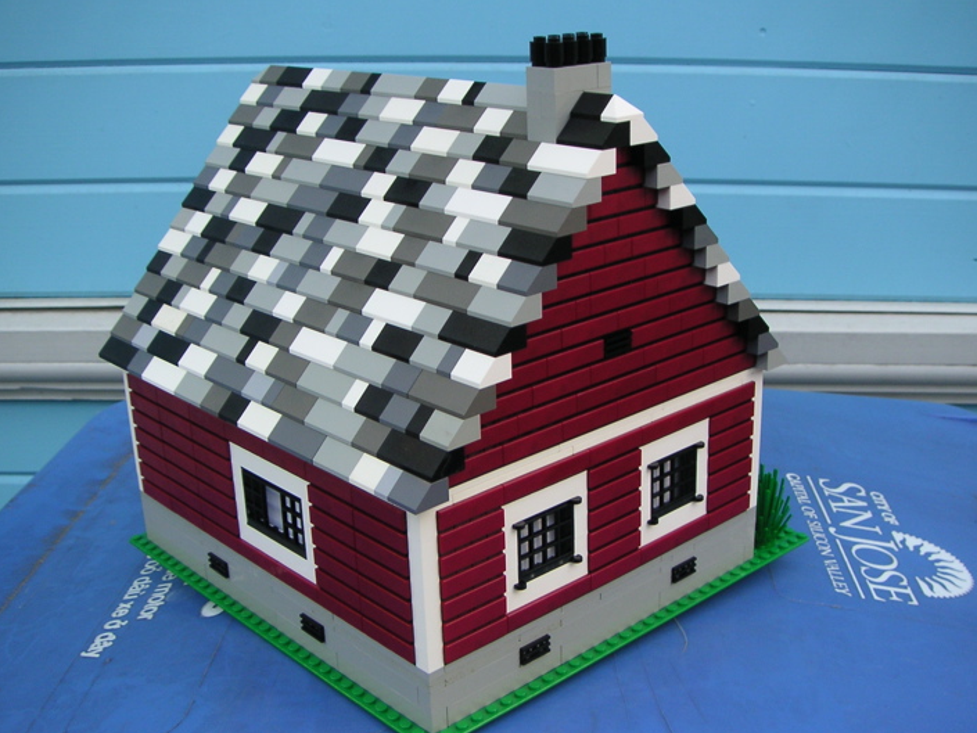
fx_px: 1186
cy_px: 381
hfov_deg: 44.8
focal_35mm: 42
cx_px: 457
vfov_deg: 34.4
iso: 50
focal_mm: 5.7
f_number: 2.8
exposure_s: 1/45
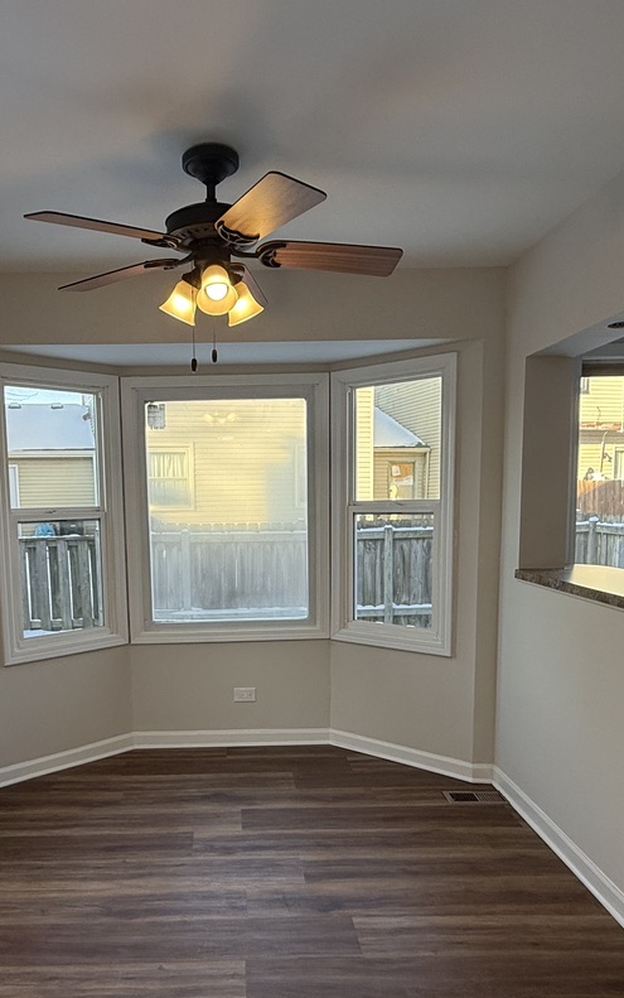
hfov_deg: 45.7
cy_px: 592
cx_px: 242
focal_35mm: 27
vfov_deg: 67.8
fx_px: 734
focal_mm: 2.22
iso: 64
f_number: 2.2
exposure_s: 1/132
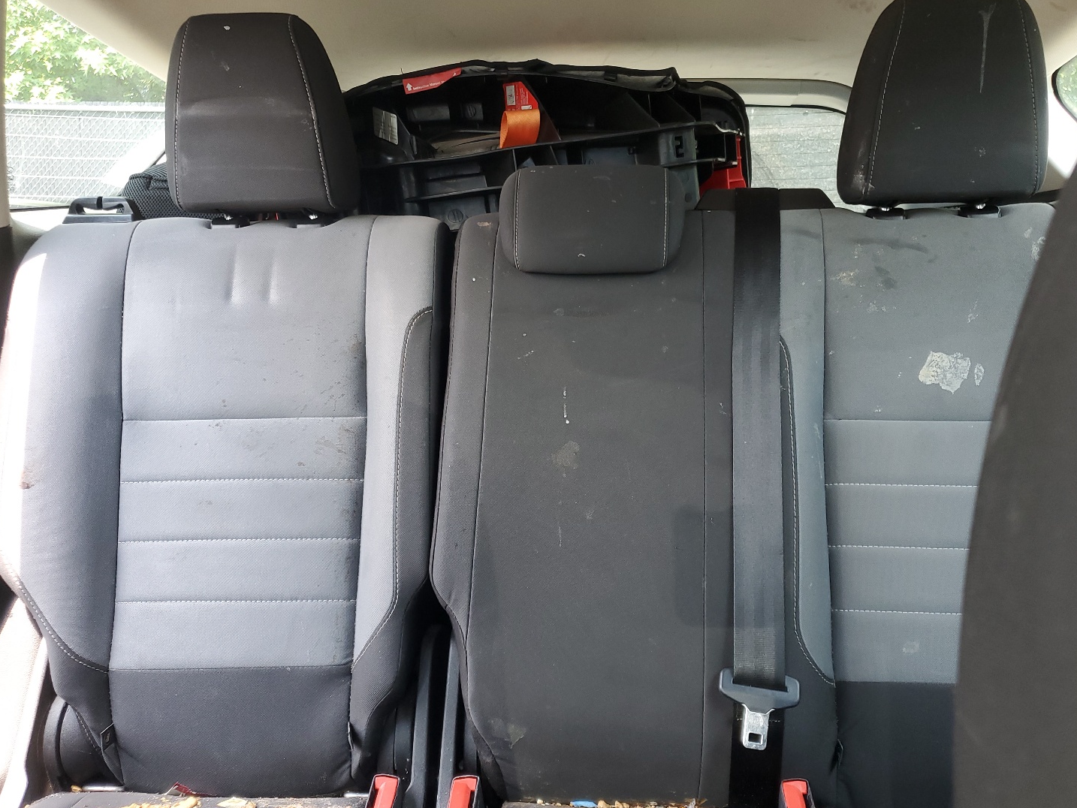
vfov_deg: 48.2
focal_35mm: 29
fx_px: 902
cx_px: 570
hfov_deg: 61.6
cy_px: 401
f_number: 1.5
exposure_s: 1/120
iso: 67
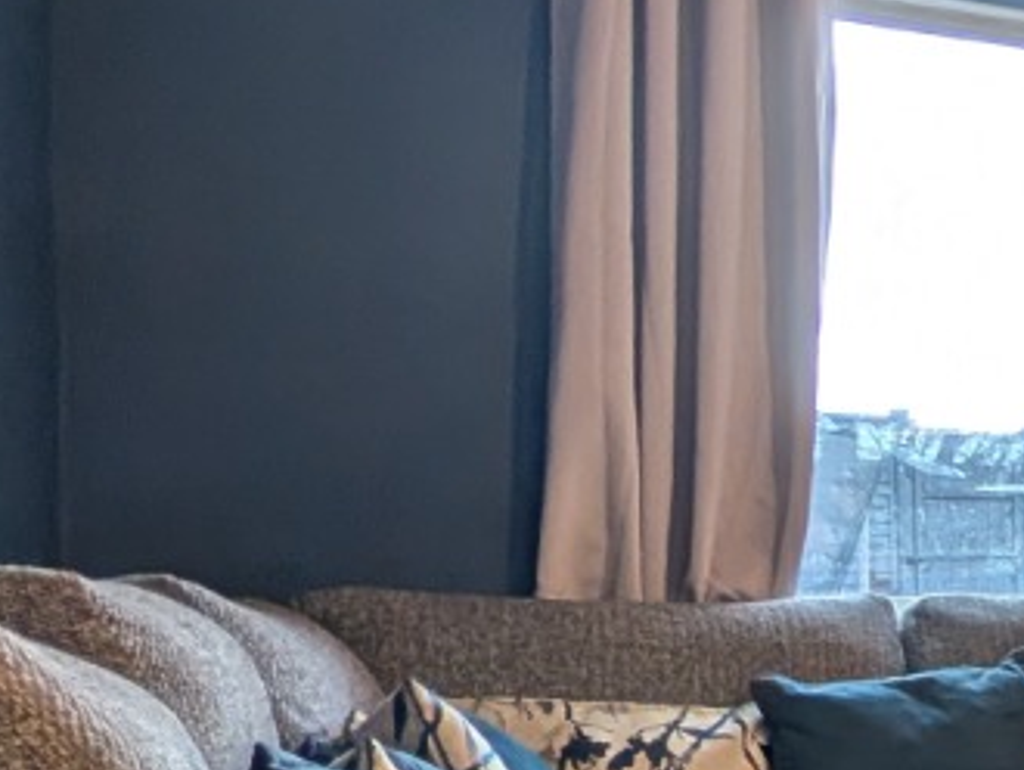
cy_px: 578
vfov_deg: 25.0
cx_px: 2104
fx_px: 1717
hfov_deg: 18.6
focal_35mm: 58
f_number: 1.7
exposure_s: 1/33.3
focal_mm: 2.02
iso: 65
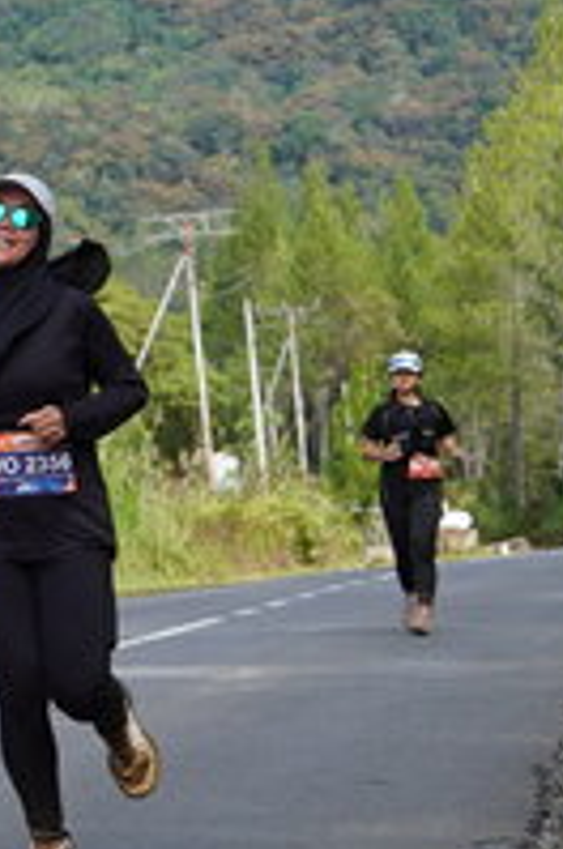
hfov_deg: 7.0
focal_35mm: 193
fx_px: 4543
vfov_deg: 10.7
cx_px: -83
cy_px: 390
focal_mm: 32
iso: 100
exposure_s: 1/500
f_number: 2.8
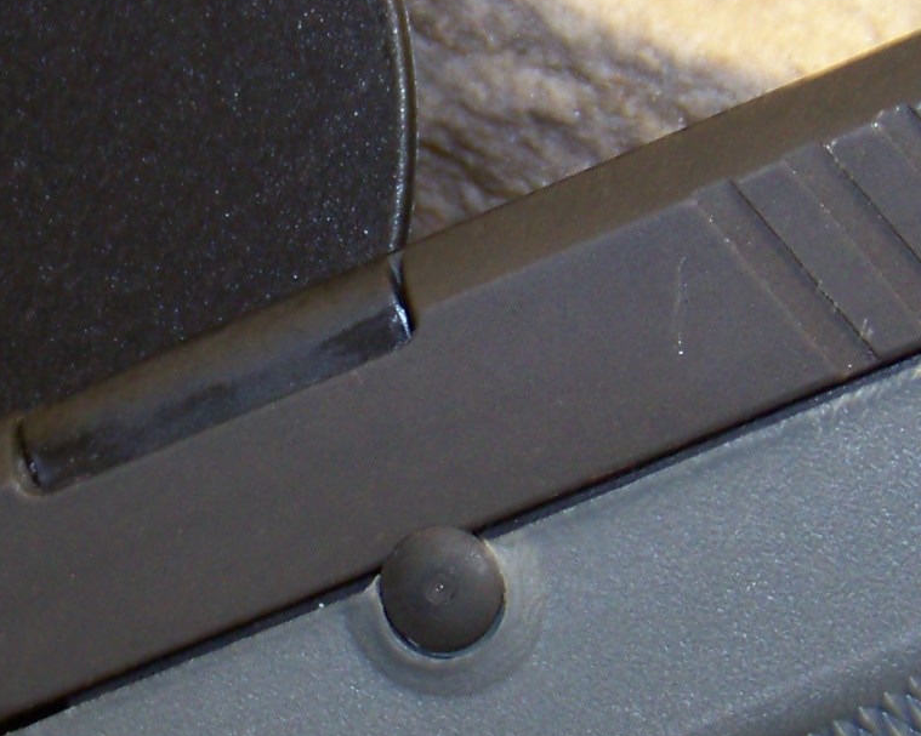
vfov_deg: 12.8
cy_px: 394
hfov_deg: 16.0
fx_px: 3271
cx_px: 251
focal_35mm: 120
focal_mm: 5.85
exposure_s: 1/30
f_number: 2.8
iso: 100
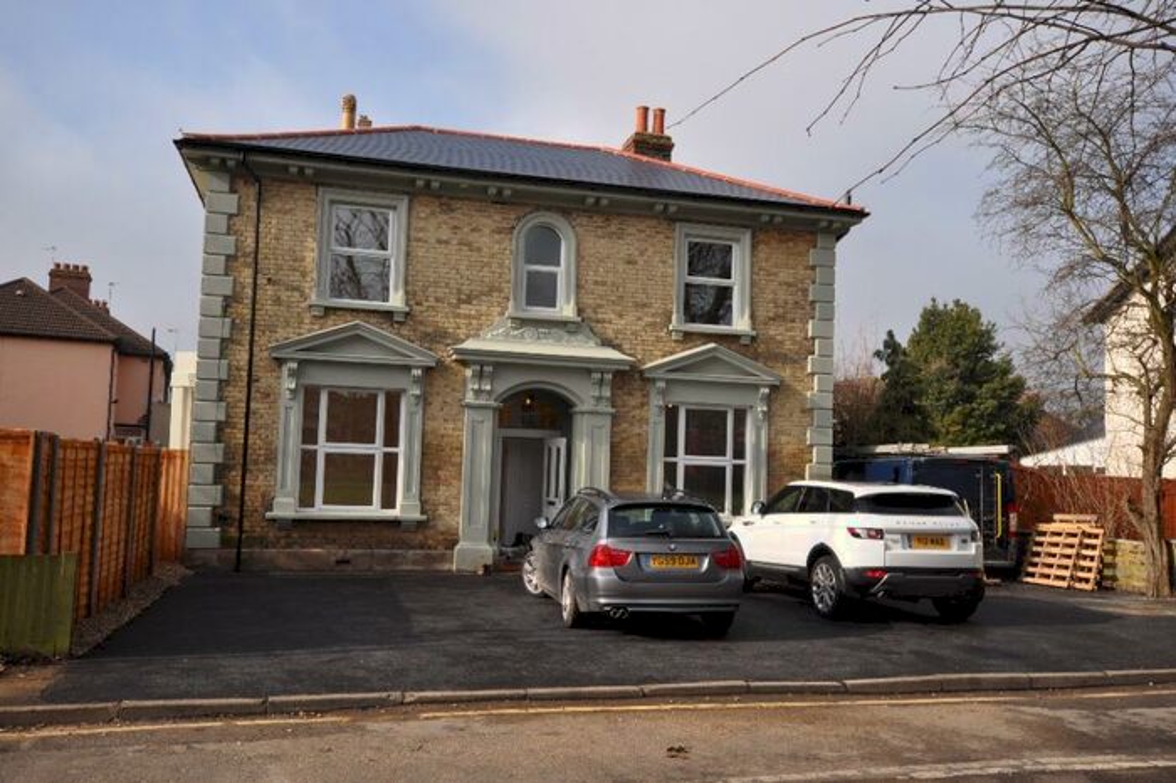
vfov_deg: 43.6
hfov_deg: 62.0
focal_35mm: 30
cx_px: 588
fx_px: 979
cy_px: 392
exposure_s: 1/320
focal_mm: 20
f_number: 9
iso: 400
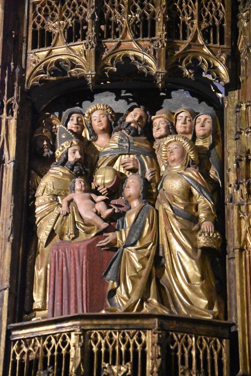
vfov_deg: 15.2
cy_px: 188
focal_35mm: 135
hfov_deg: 10.2
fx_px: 1411
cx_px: 126
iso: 12800
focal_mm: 90
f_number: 4.5
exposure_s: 1/125
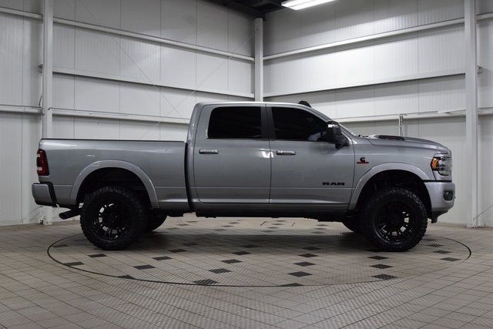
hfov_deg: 53.1
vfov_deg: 36.9
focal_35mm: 36
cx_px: 246
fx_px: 493
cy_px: 164
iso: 1400
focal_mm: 24
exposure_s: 1/60
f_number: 8
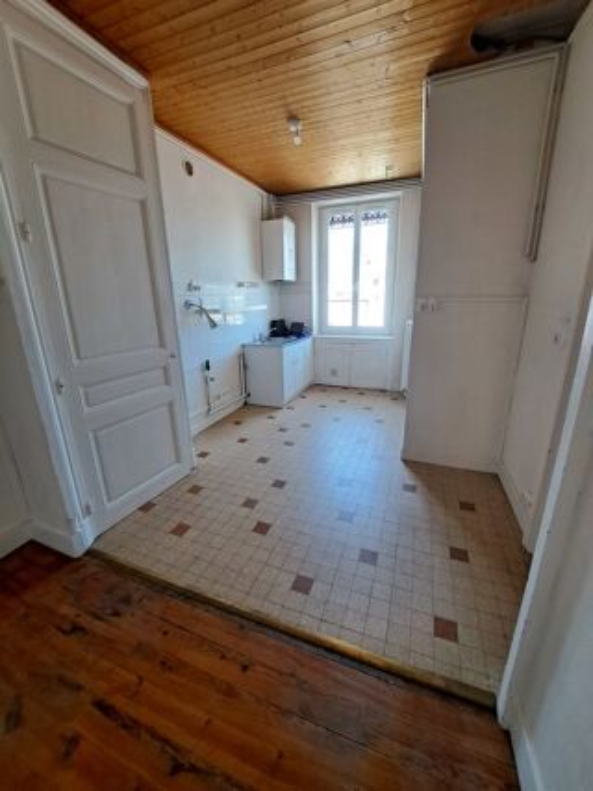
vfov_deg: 106.2
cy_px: 396
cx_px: 296
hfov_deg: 89.9
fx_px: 297
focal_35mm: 13
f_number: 2.2
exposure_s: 1/50
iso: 100
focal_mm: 1.74
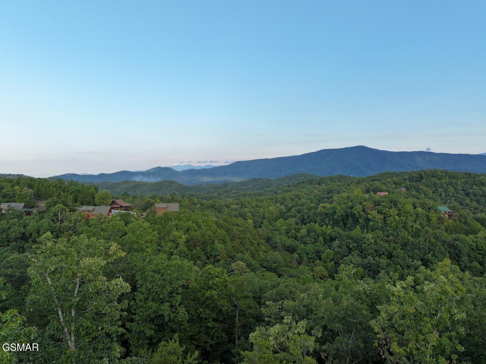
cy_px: 182
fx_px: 337
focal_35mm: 24
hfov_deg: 71.6
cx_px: 243
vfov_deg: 56.8
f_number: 2.8
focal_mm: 12.29
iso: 150
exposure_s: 1/500
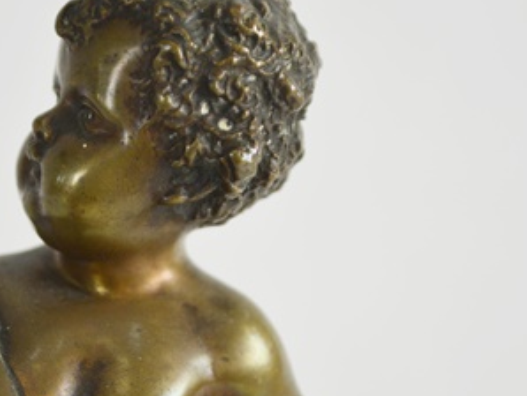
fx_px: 2209
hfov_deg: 13.6
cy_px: 207
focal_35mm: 145
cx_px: 163
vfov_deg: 10.2
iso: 400
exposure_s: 1/125
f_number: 5.6
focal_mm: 50
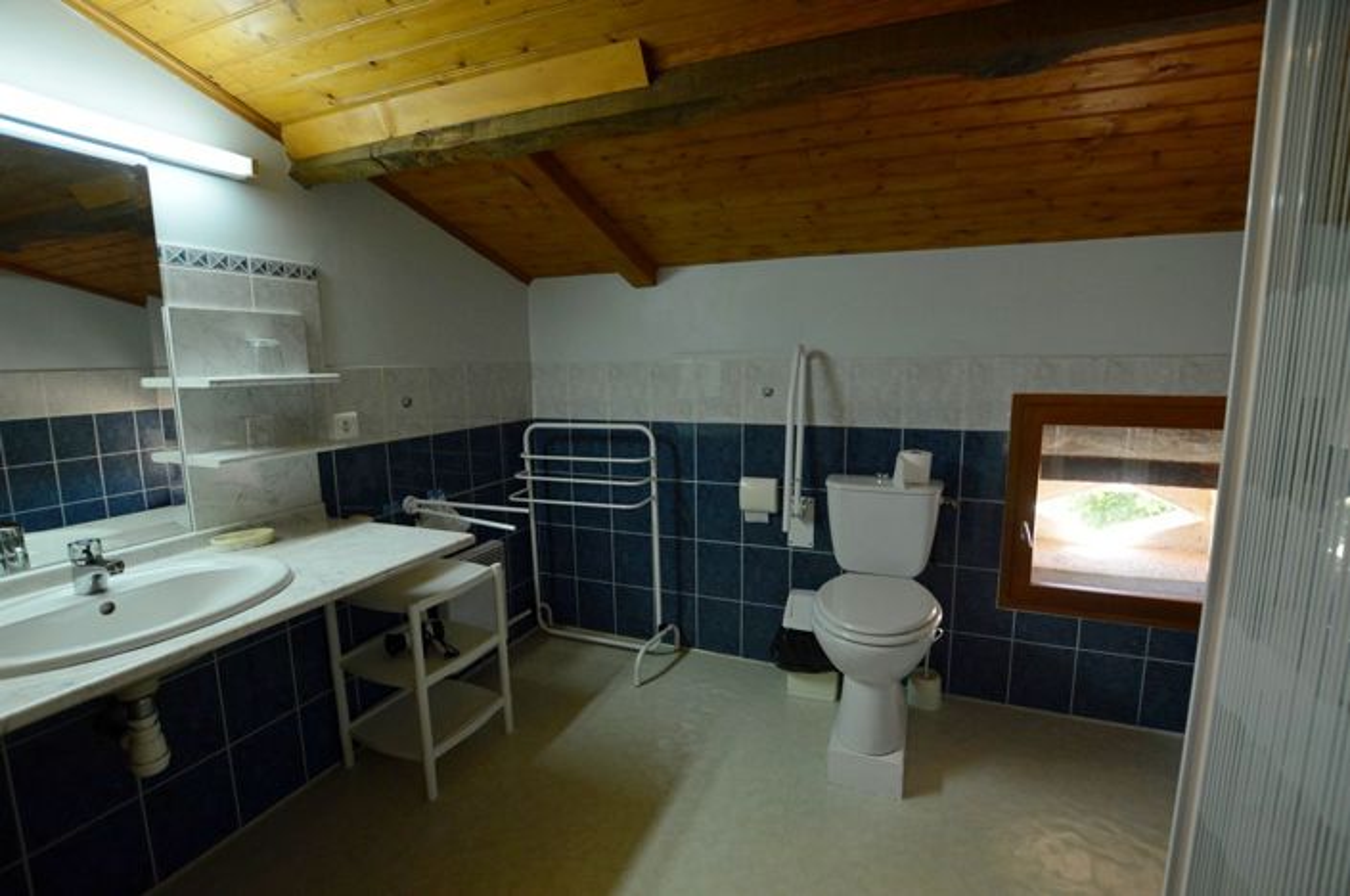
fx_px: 562
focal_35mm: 15
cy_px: 448
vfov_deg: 77.2
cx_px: 675
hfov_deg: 100.5
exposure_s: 1/60
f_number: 3.5
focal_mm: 10
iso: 560
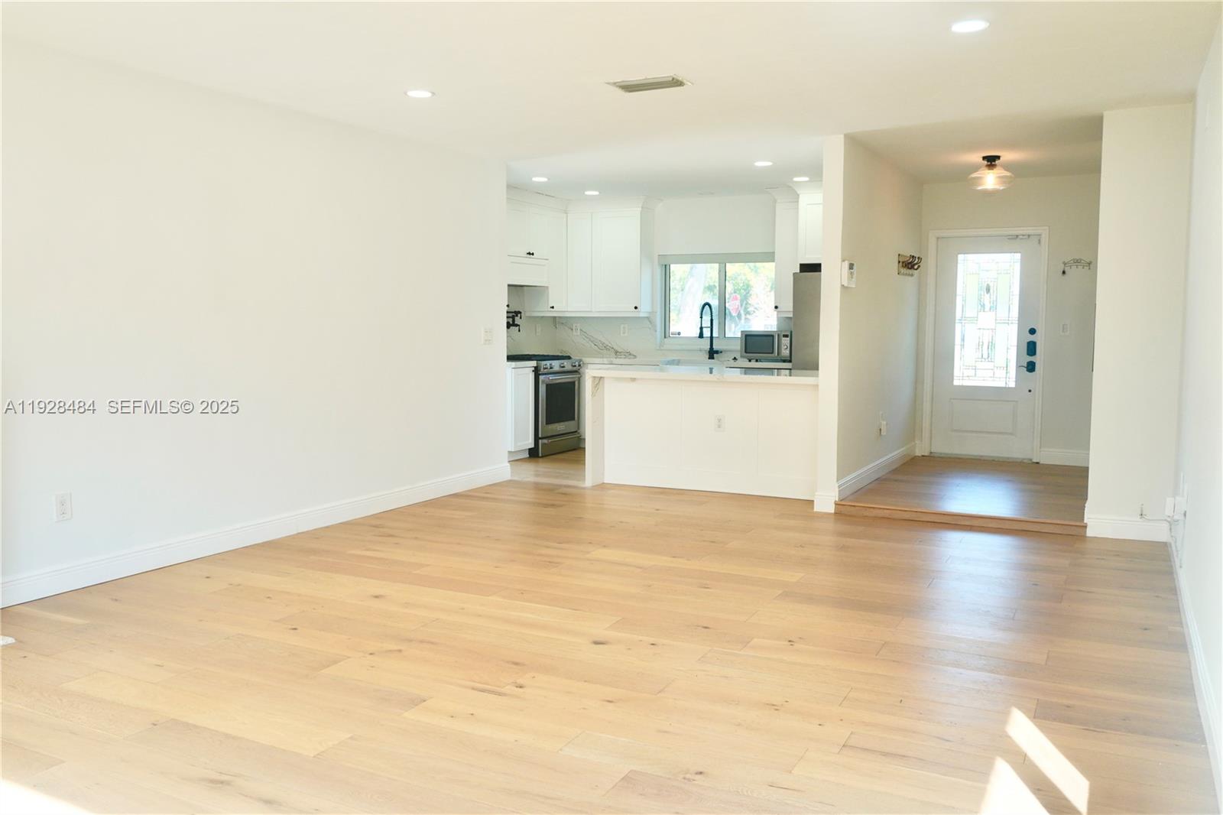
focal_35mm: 30
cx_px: 612
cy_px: 408
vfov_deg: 43.6
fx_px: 1019
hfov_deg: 61.9
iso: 200
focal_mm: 20
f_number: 4
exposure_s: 1/160
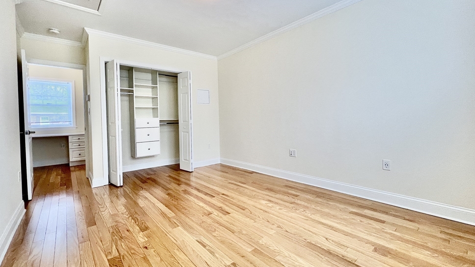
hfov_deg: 103.0
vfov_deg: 70.5
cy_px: 125
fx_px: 189
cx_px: 231
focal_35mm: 15
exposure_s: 1/120
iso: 80
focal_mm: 1.57
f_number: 1.8
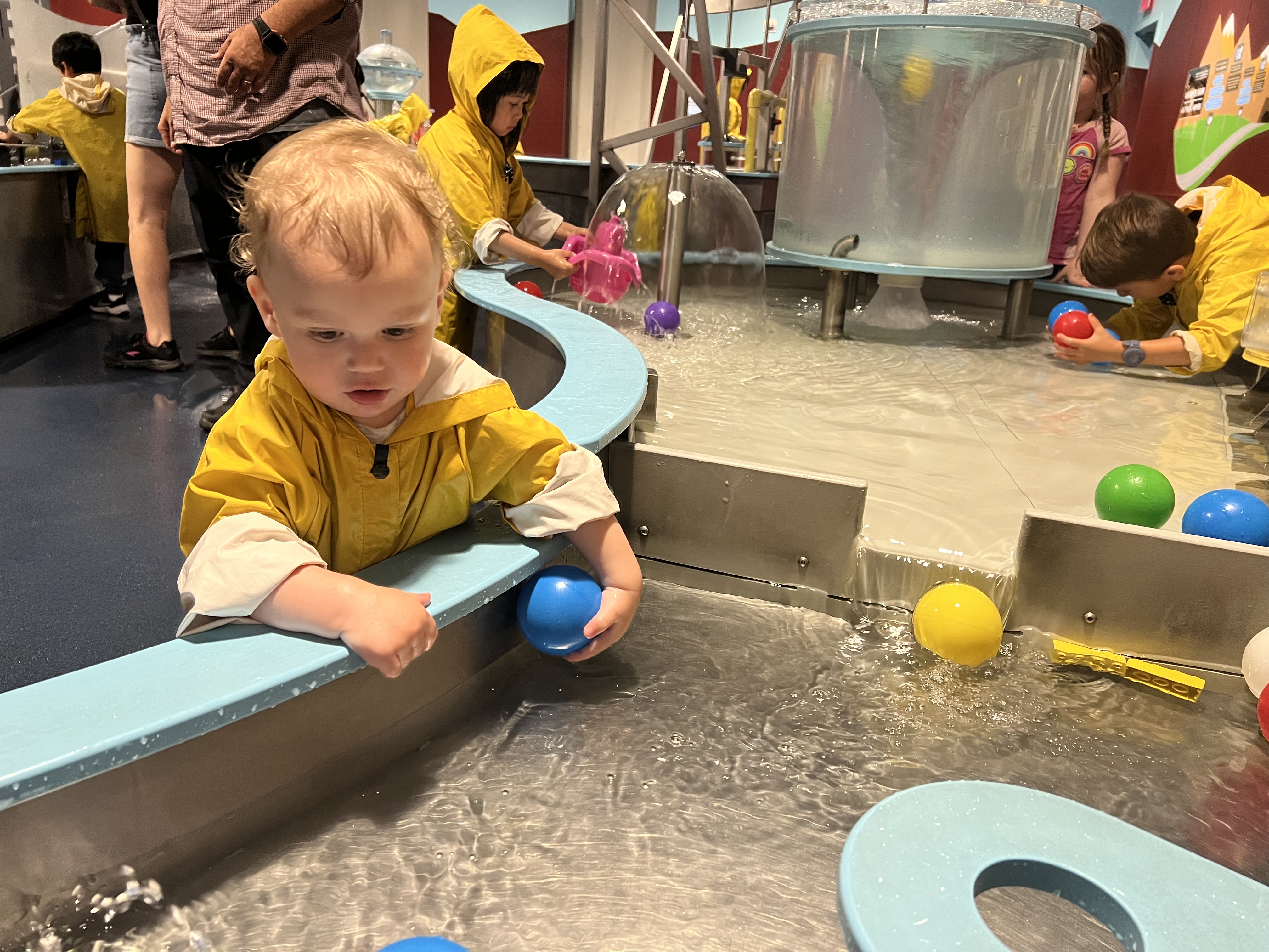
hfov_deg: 67.3
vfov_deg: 53.1
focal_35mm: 26
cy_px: 476
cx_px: 634
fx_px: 953
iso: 160
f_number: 1.5
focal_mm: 5.7
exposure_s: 1/60
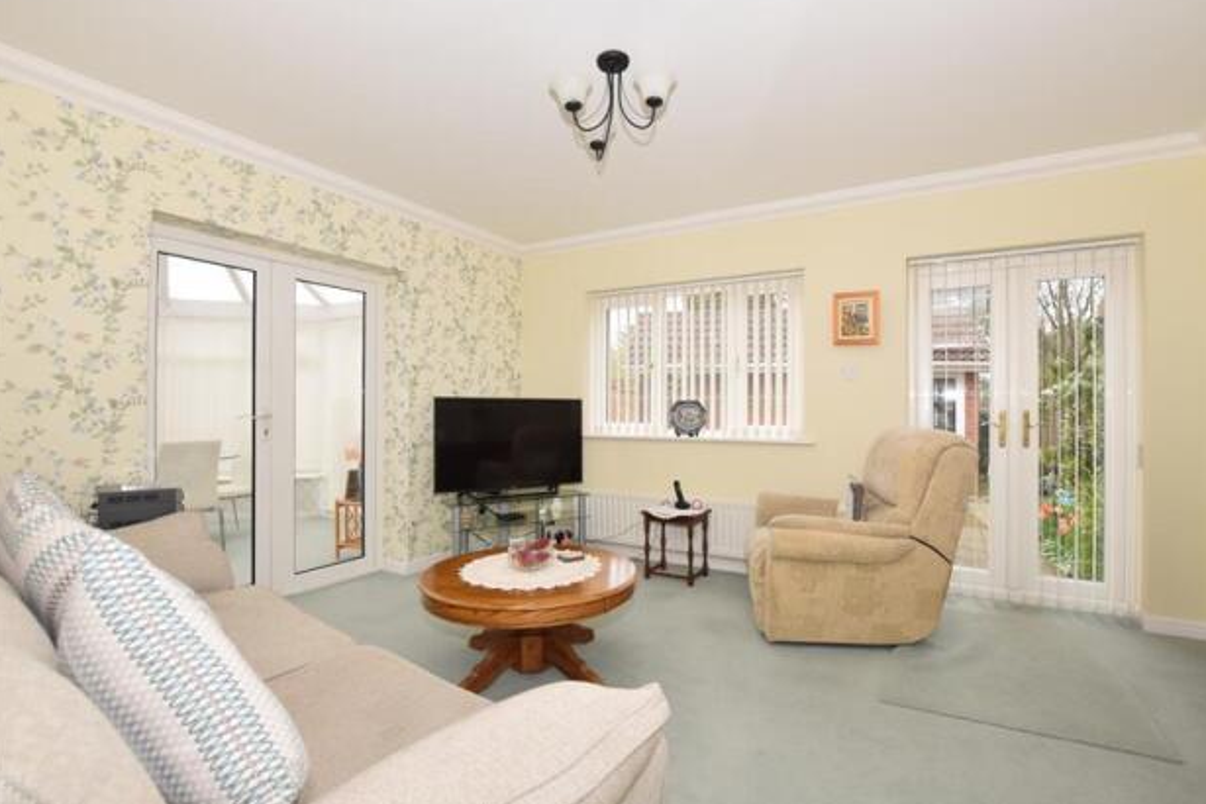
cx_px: 633
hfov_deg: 96.7
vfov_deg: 73.7
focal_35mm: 16
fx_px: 536
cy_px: 399
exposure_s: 1/125
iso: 400
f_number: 5.6
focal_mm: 10
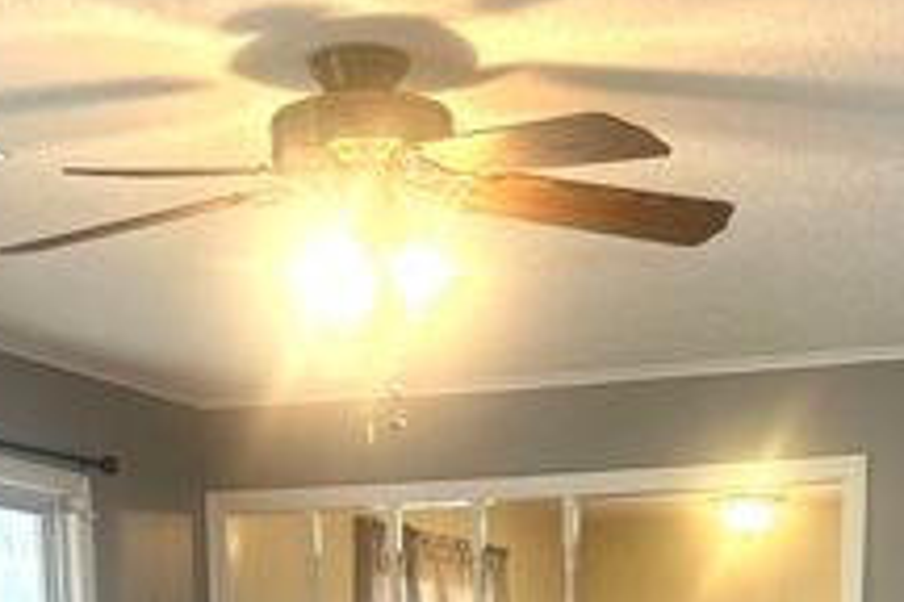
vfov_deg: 15.7
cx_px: 448
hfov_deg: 26.3
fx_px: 1933
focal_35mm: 77
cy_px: 1001
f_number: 1.78
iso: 125
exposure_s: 1/60
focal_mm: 6.86
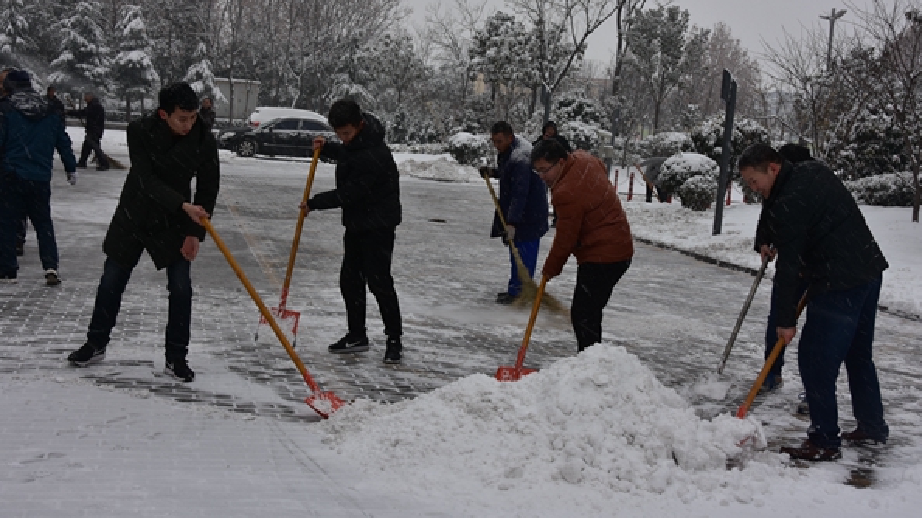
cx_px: 459
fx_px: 1320
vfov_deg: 22.2
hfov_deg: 38.5
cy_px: 214
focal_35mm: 54
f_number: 10
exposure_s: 1/80
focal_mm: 34
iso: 200
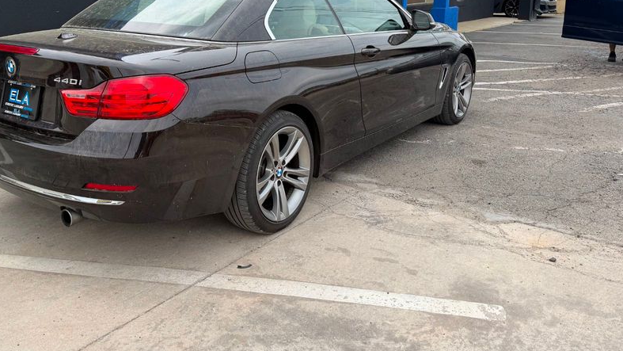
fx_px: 562
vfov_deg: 34.0
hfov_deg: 57.4
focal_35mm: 34
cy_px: 91
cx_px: 237
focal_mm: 6.76
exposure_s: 1/2611
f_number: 1.78
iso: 80
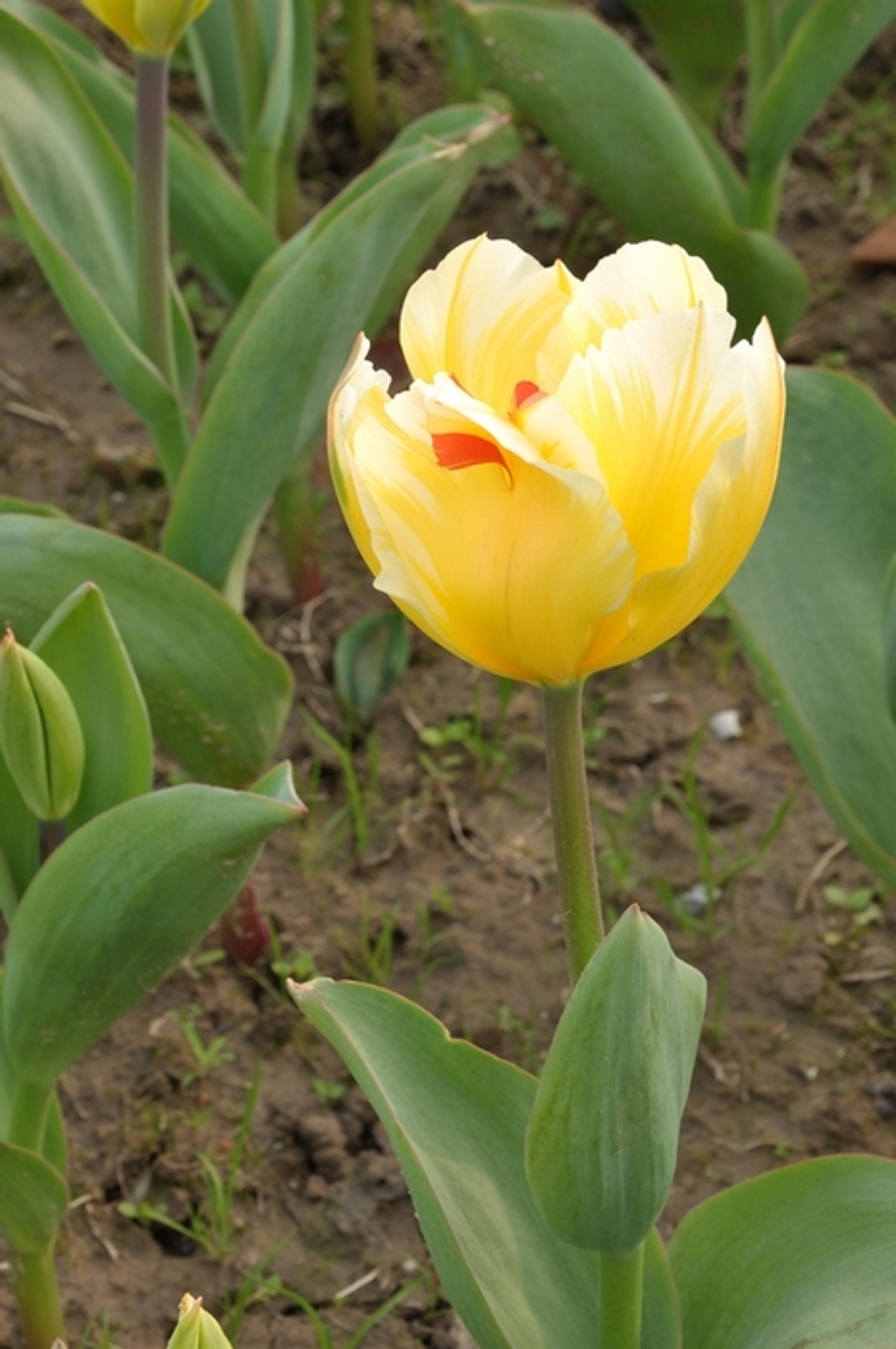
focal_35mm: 93
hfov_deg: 14.7
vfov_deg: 21.9
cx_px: 448
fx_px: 3480
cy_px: 674
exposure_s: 1/20
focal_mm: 62
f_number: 14
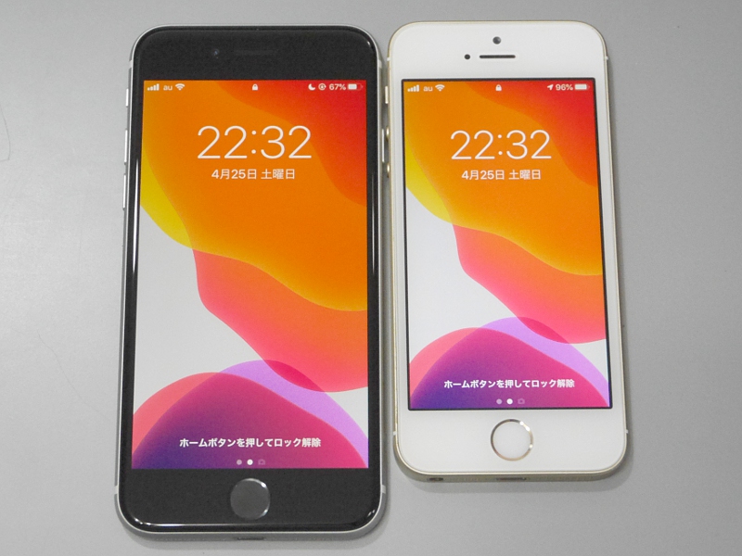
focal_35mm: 68
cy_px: 278
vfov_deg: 21.6
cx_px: 371
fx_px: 1458
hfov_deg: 28.6
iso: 1600
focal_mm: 34
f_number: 5.6
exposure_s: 1/125
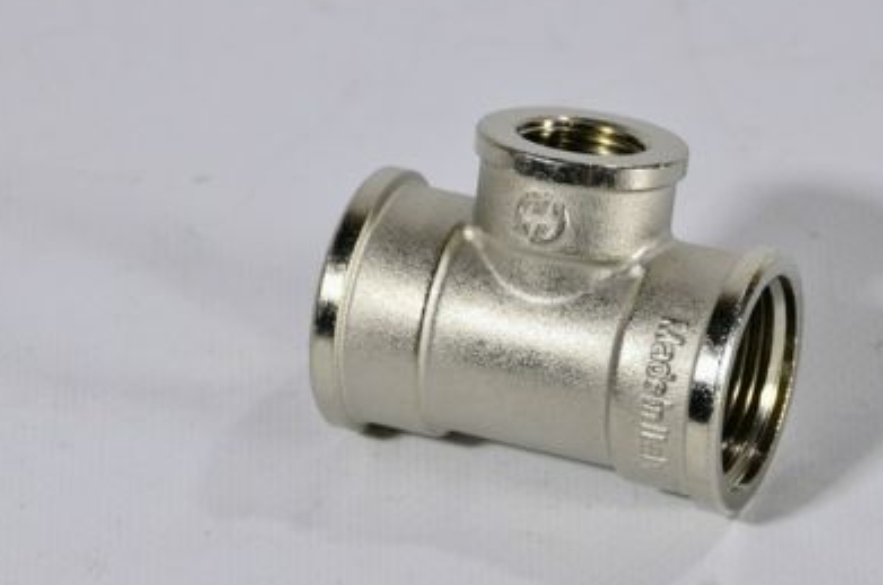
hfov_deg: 6.9
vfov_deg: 4.6
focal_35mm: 299
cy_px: 311
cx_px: 535
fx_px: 7319
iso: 640
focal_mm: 130
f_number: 9
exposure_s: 1/320
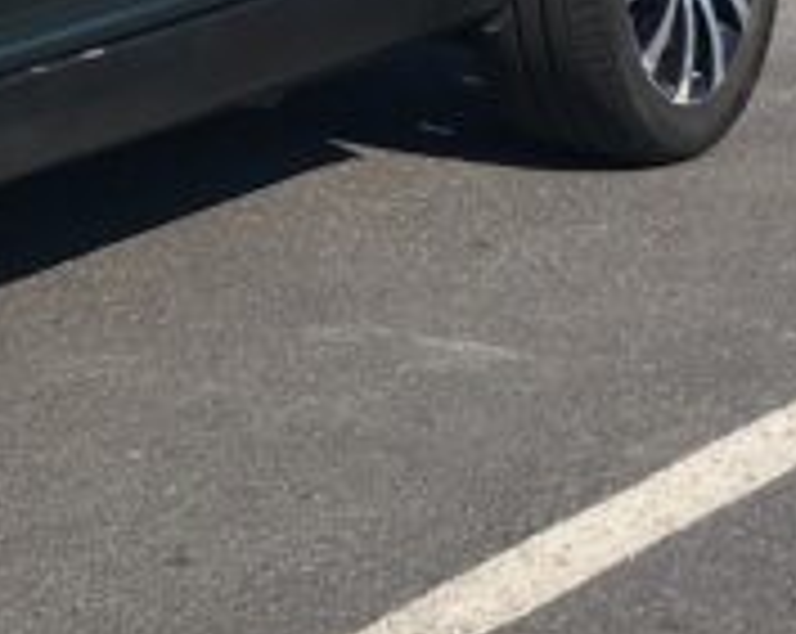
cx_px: -400
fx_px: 3857
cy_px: -324
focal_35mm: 164
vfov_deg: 9.1
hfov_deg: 11.3
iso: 25
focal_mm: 4.15
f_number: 2.2
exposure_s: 1/1538
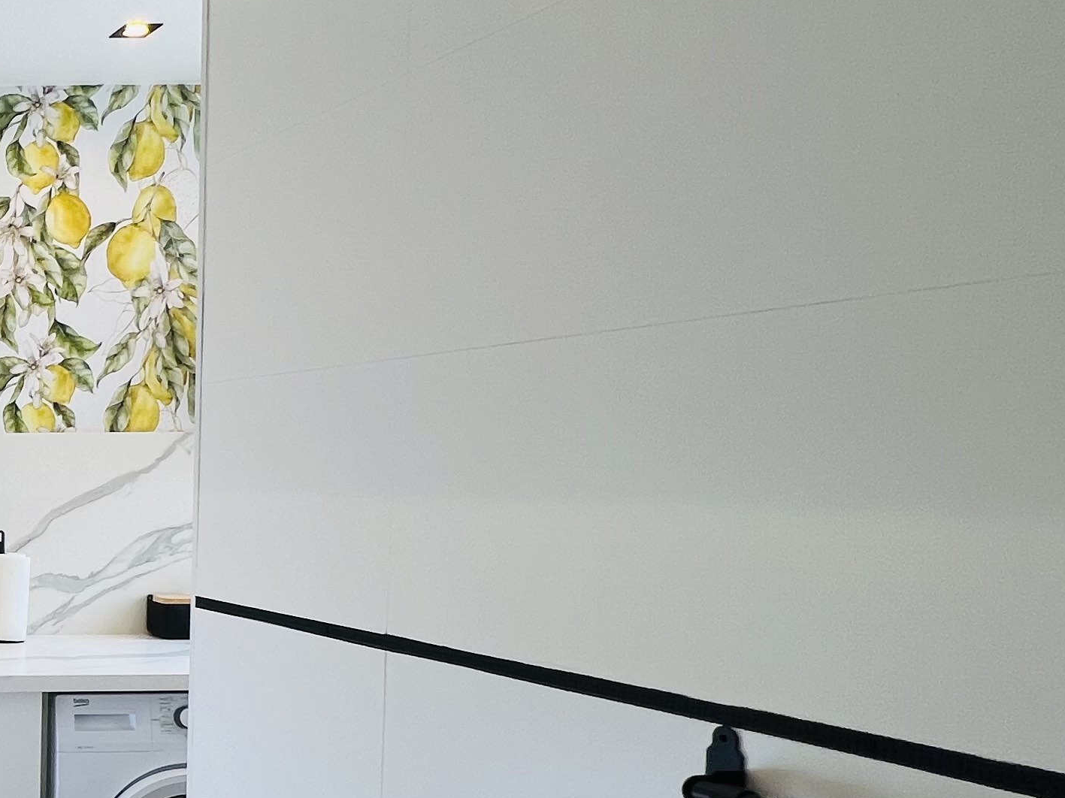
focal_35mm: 37
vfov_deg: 38.1
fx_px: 1138
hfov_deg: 32.0
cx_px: -430
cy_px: 549
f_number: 1.8
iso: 32
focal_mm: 1.57
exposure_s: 1/111
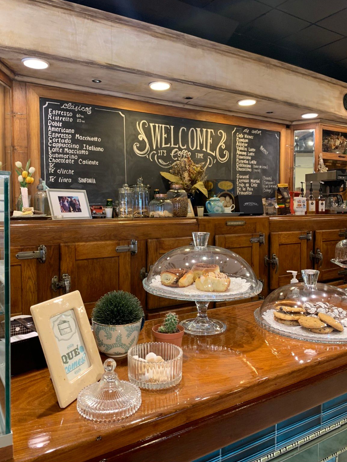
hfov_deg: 51.4
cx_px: 176
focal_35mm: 27
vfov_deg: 65.3
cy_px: 223
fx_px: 361
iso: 160
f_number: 1.8
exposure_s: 1/50
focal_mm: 4.25
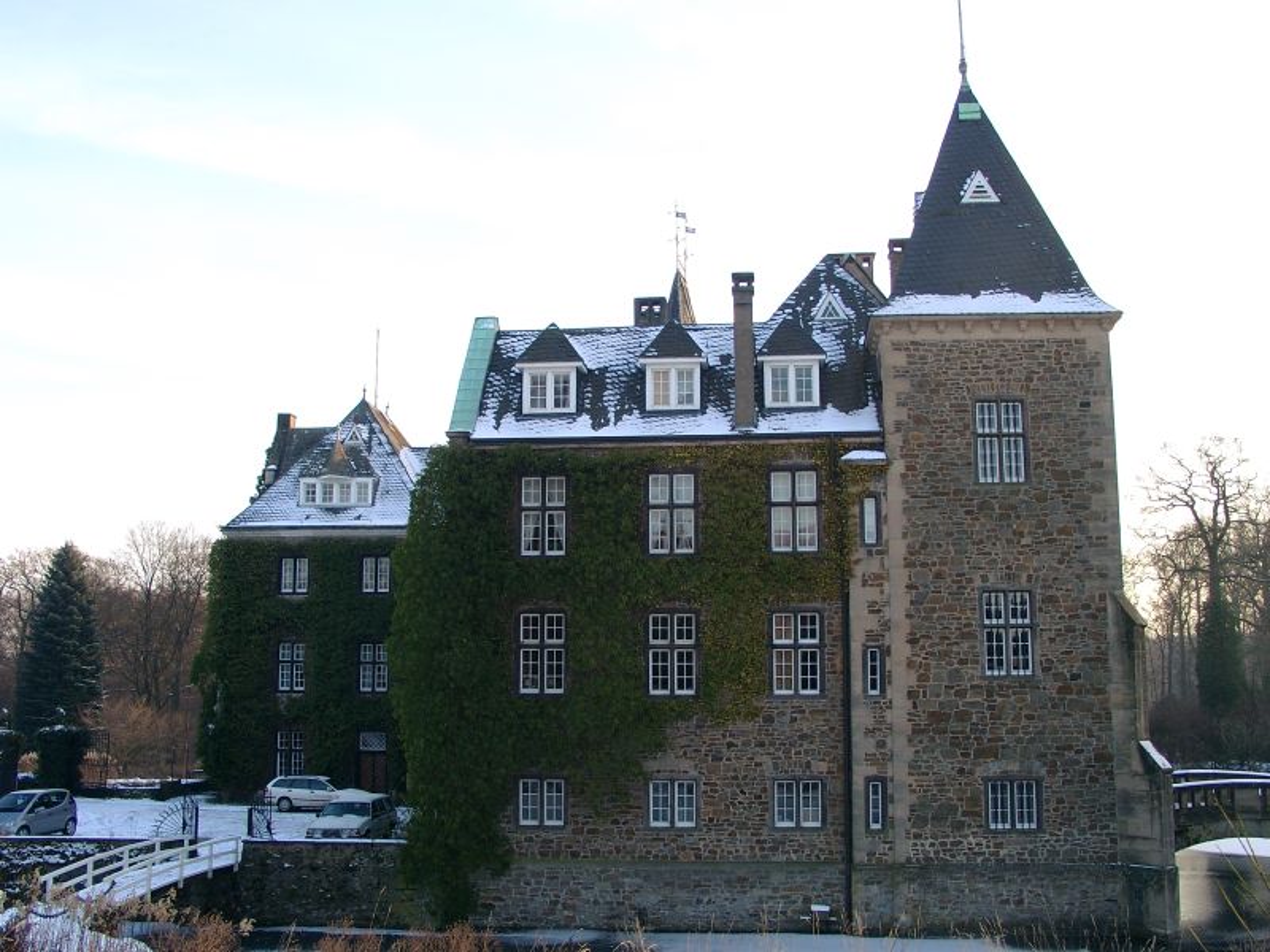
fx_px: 1247
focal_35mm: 34
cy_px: 476
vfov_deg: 41.8
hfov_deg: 54.0
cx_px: 635
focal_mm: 7.13
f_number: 4
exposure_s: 1/121
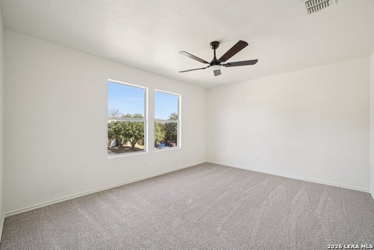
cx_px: 187
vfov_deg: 77.4
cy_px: 125
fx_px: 156
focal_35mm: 15
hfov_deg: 100.4
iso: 800
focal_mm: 15
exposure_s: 1/160
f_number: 8
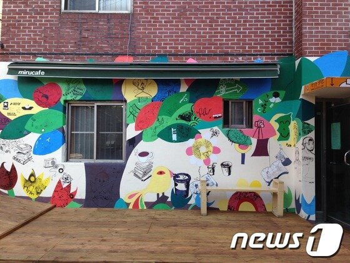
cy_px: 132
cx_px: 175
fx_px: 334
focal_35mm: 33
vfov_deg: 42.9
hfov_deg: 55.4
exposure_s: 1/181
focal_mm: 4.12
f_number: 2.4
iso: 50
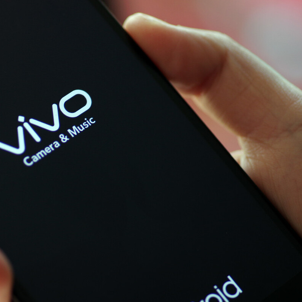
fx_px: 1895
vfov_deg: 9.1
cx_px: 77
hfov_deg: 9.1
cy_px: 151
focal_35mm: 192
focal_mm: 100
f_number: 2.8
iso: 400
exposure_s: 1/125
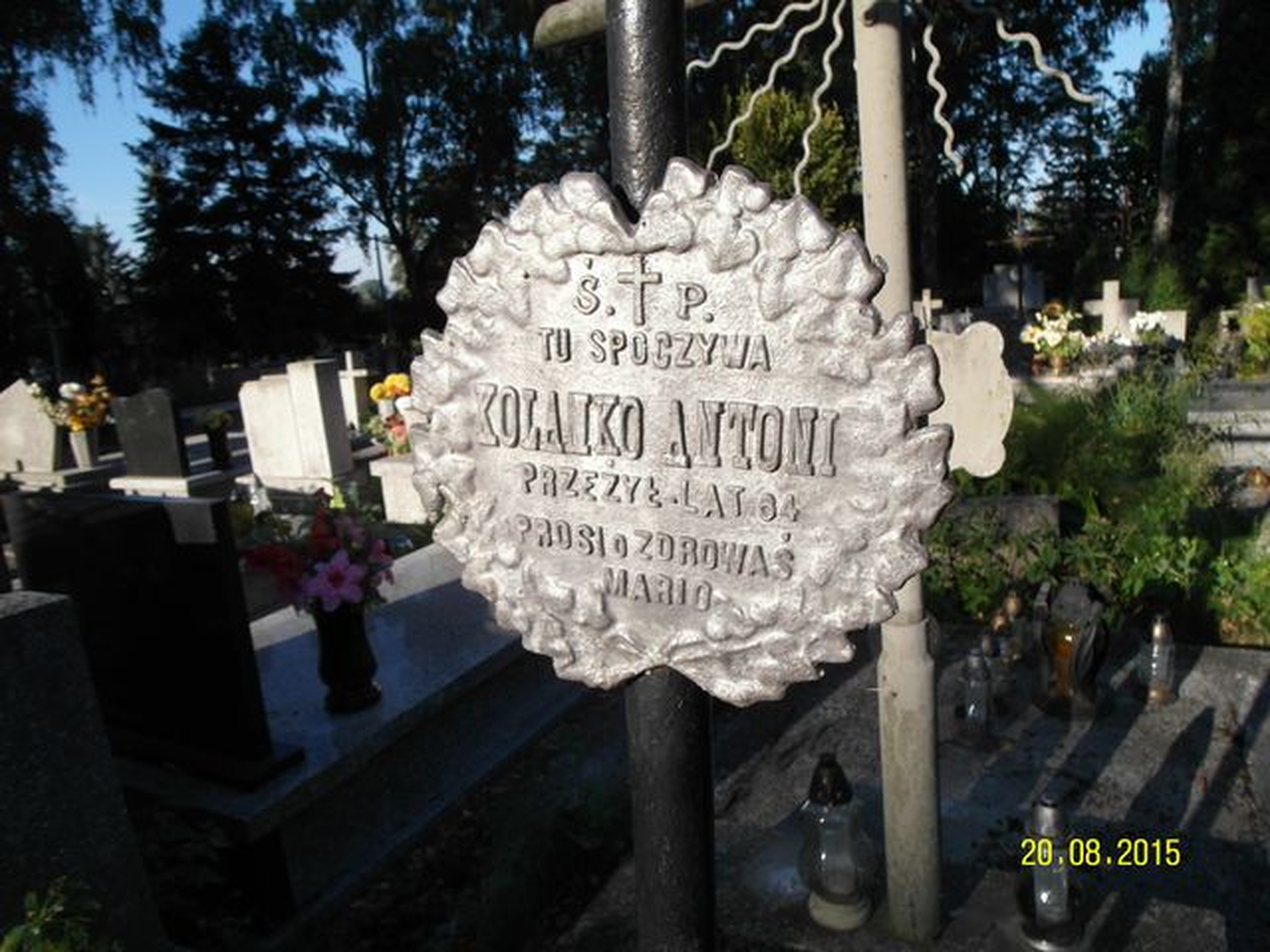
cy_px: 476
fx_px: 881
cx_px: 635
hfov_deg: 71.6
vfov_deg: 56.8
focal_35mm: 24
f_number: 4.4
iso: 80
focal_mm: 5.2
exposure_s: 1/350
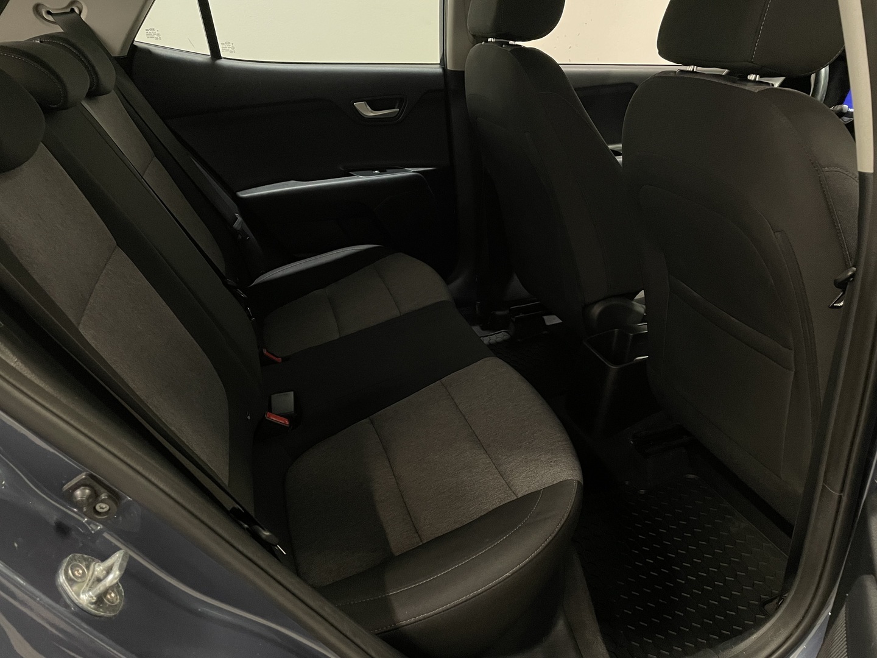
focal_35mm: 26
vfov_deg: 53.1
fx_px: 659
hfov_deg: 67.3
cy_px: 329
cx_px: 438
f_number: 1.6
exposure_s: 1/50
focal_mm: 4.2
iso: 400
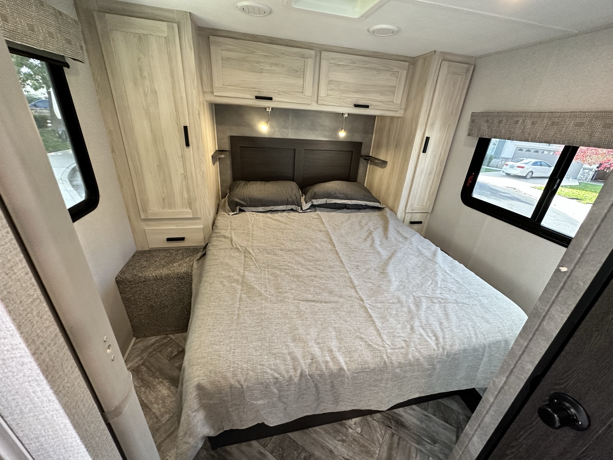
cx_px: 306
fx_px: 248
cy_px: 230
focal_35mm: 14
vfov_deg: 85.7
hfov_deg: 102.1
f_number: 2.2
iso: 320
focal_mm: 2.22
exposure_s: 1/87
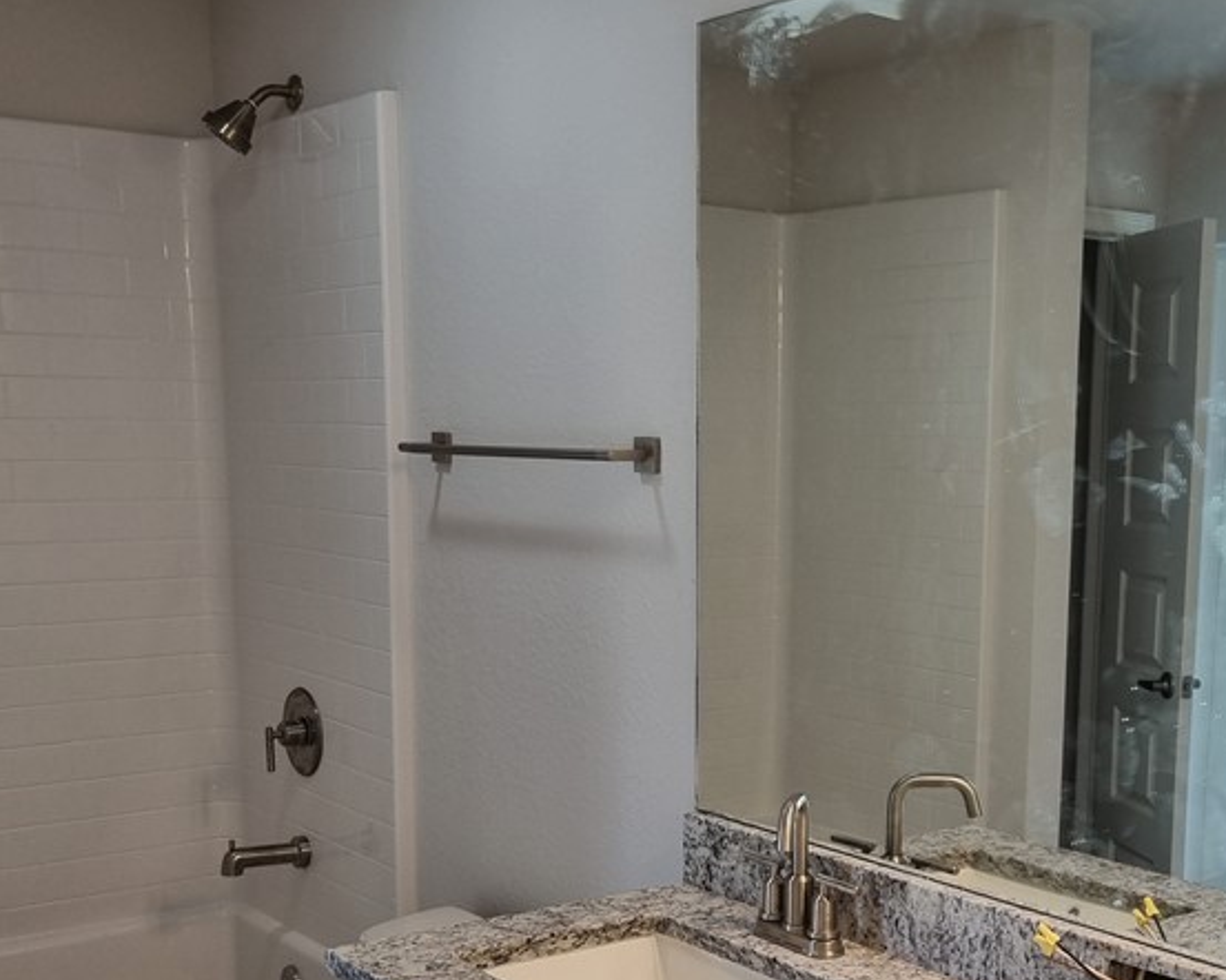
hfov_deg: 39.1
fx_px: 1705
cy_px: 756
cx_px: 816
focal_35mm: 47
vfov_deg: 31.4
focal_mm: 5.4
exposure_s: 1/120
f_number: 1.8
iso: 100
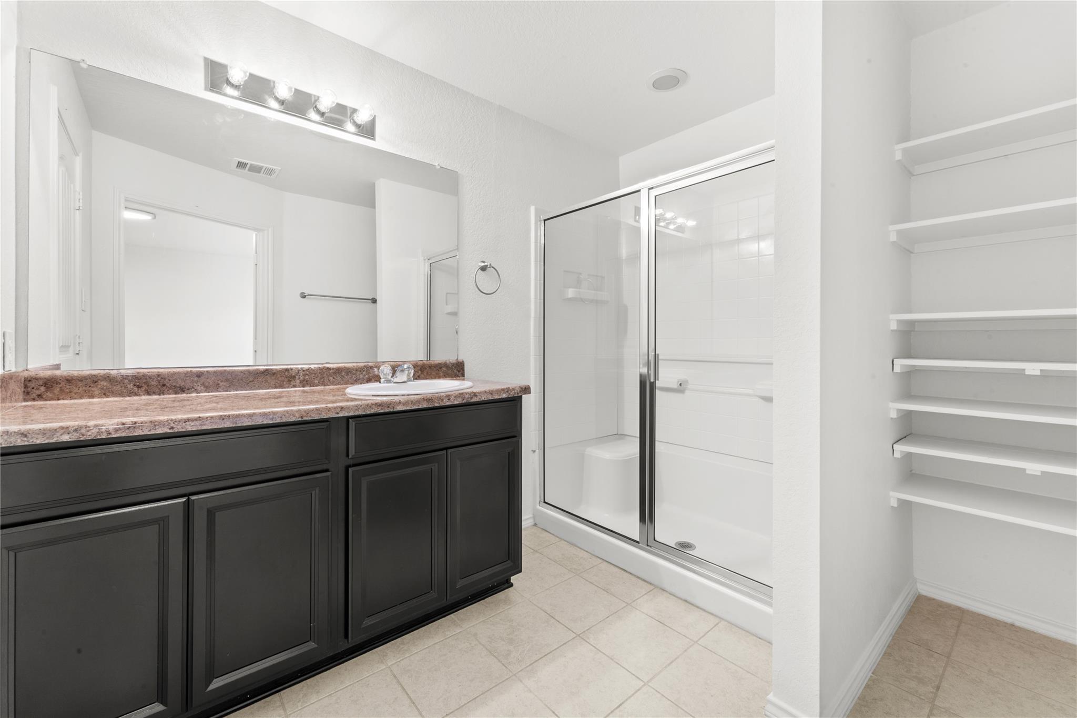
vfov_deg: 81.2
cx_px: 538
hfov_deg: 104.3
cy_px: 359
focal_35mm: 14
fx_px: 419
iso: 100
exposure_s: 8
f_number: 18
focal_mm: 14
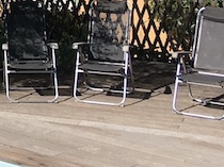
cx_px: -181
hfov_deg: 10.5
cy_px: -144
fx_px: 1144
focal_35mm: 177
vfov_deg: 8.1
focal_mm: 4.15
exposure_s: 1/2331
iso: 25
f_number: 2.2
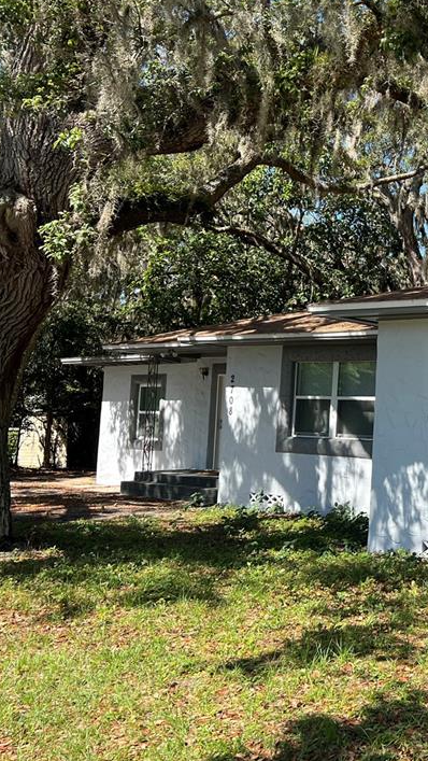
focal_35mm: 41
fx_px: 827
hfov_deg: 26.2
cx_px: 499
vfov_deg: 49.3
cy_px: 350
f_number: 1.5
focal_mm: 5.7
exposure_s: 1/1431
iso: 50
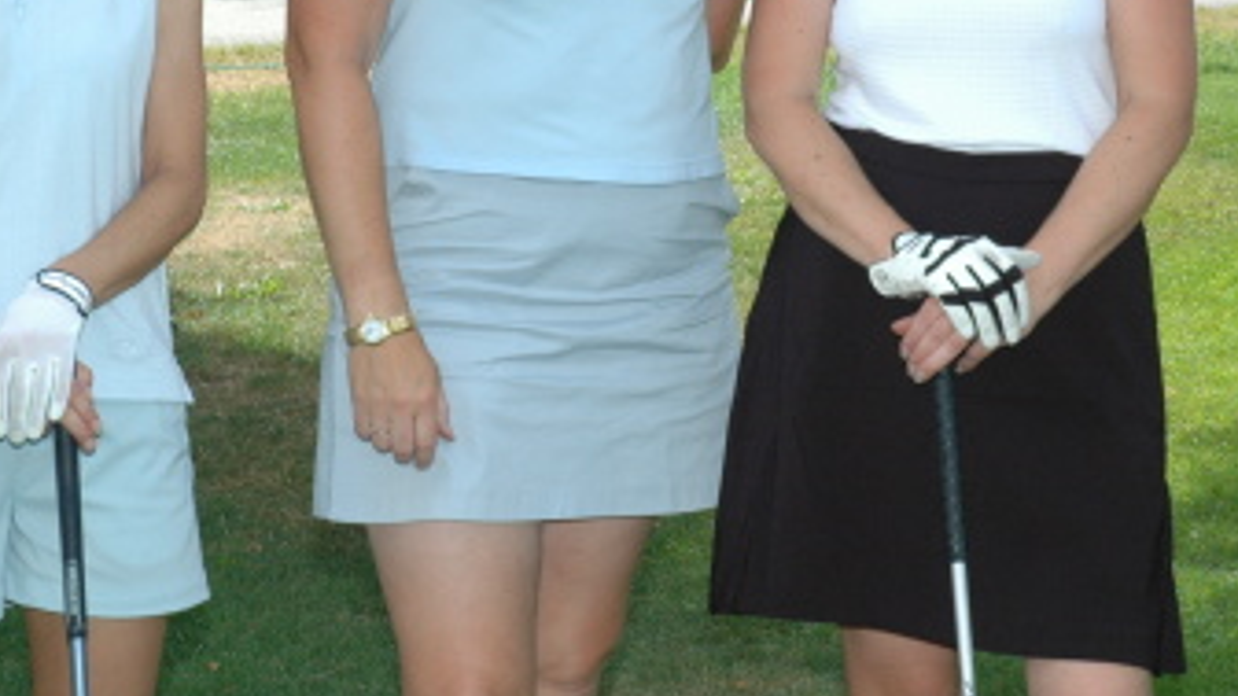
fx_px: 4596
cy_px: 90
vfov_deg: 8.6
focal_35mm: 140
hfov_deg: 15.3
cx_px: 733
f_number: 9
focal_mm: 50
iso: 400
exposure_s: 1/250
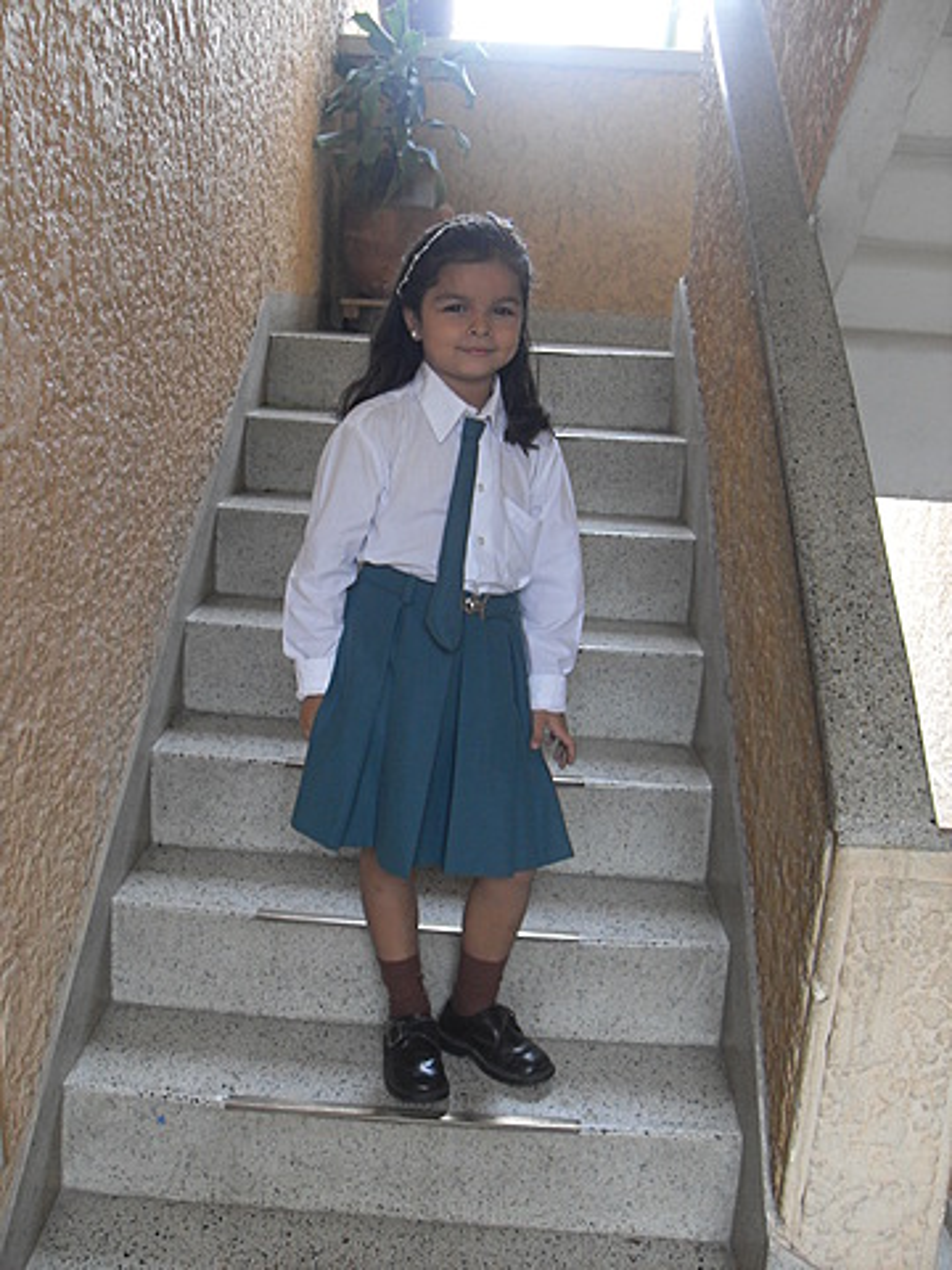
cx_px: 476
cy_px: 635
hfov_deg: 38.7
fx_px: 1357
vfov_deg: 50.1
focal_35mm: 37
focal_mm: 6.3
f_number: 2.8
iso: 80
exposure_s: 1/90
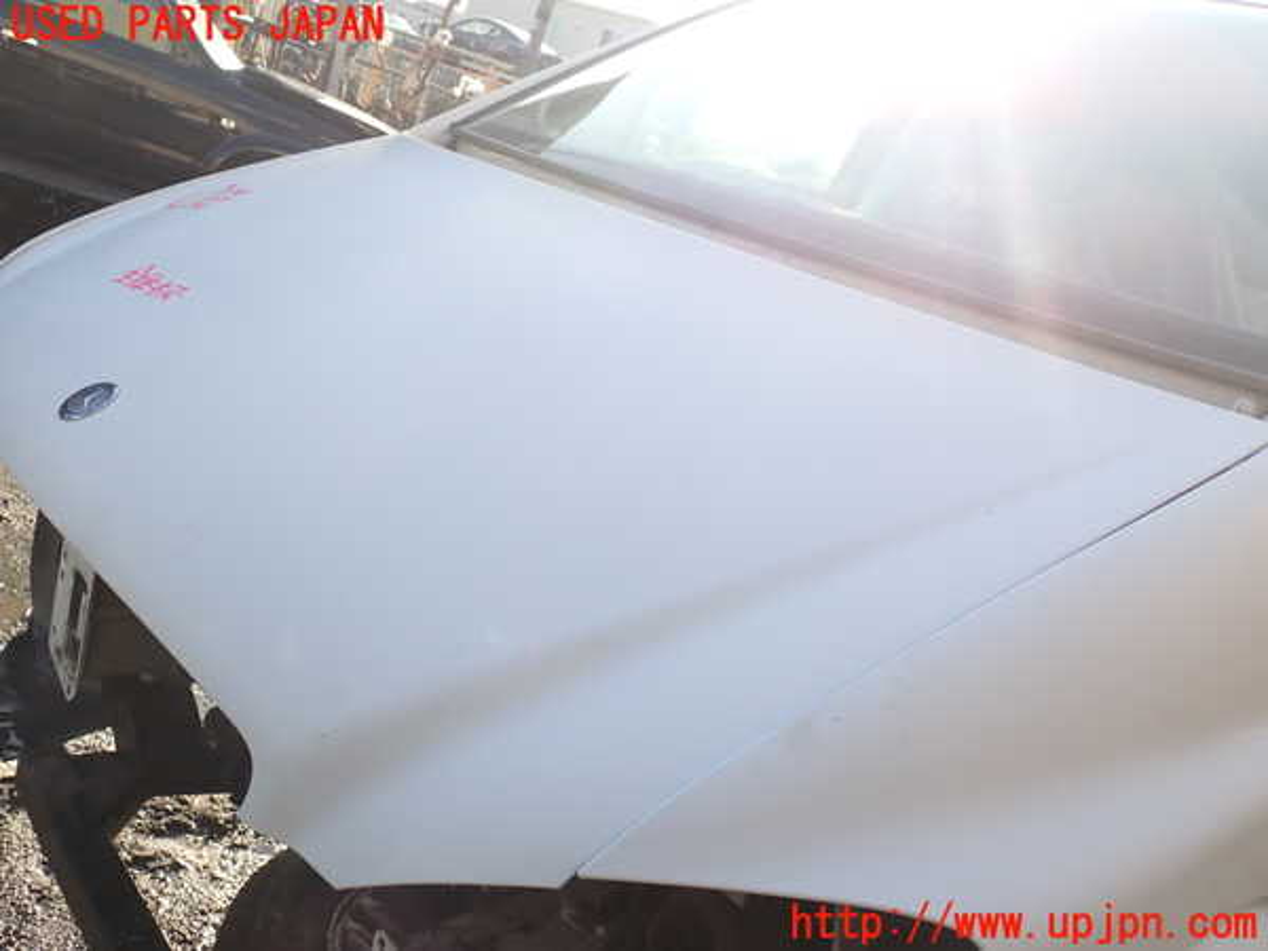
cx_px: 634
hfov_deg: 60.0
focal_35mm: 30
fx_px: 1099
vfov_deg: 46.8
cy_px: 476
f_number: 3.2
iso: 100
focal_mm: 5.4
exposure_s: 1/320
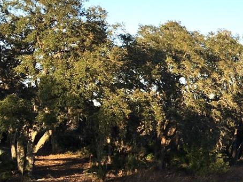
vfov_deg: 14.4
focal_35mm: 102
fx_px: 716
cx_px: 372
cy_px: 147
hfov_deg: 17.2
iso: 25
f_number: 2.2
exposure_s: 1/668
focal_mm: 4.15
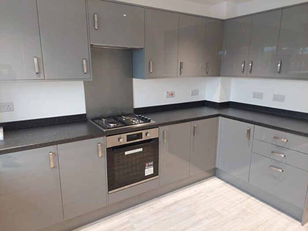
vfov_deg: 56.8
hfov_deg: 71.6
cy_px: 116
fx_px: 214
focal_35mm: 24
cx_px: 154
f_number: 1.8
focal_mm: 5.23
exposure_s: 1/50
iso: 200
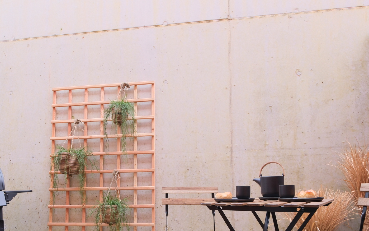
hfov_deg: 66.2
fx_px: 282
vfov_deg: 42.6
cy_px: 183
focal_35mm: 28
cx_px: 163
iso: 125
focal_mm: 10
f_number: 4
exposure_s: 1/38
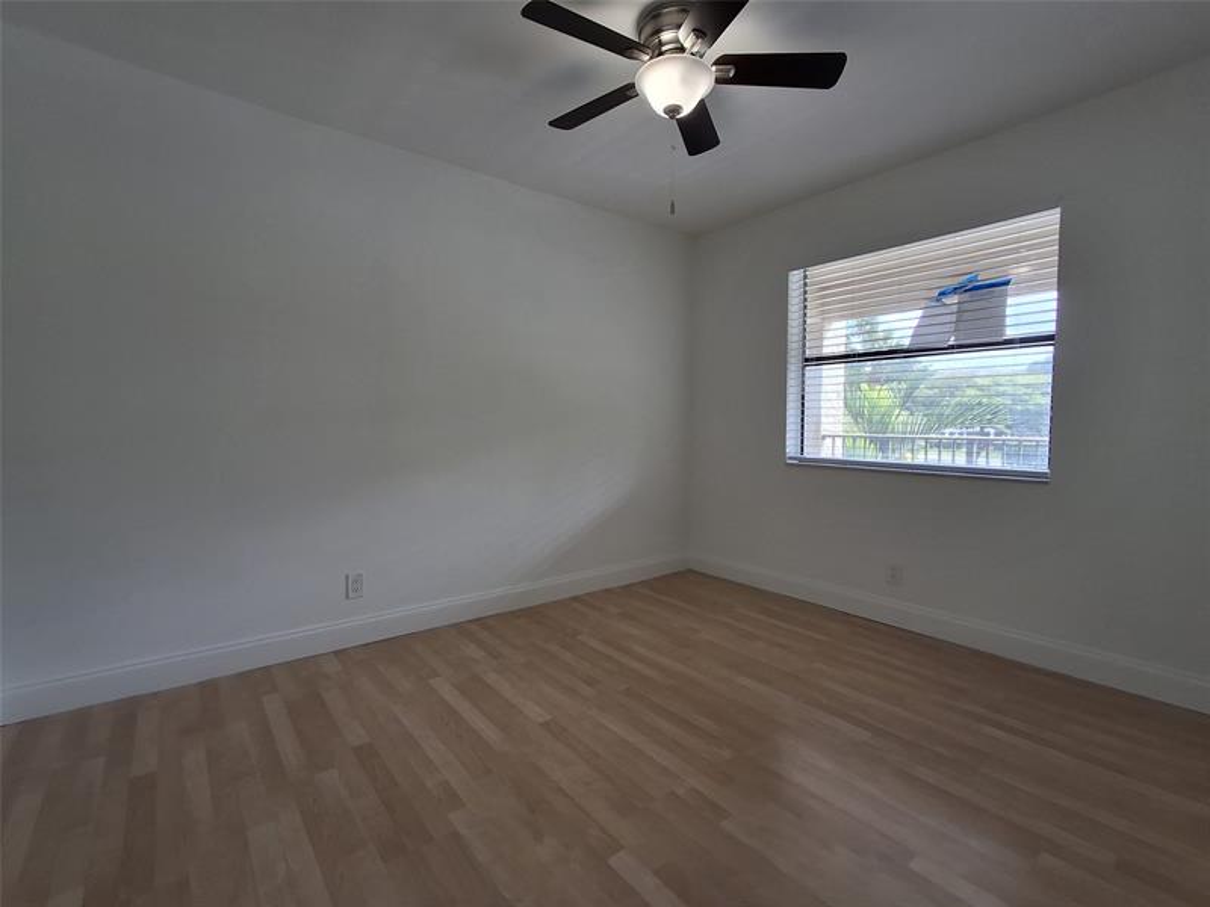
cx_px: 605
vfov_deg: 78.1
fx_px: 559
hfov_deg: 94.5
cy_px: 454
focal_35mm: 16
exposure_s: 1/148
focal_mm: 1.64
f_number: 2.2
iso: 40
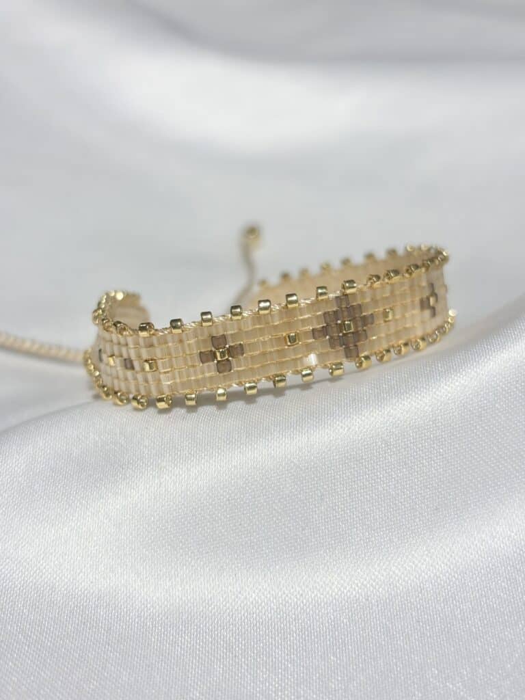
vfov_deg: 36.8
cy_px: 350
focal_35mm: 52
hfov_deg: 28.0
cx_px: 262
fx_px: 1052
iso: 32
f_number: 1.6
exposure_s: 1/411
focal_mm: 5.96
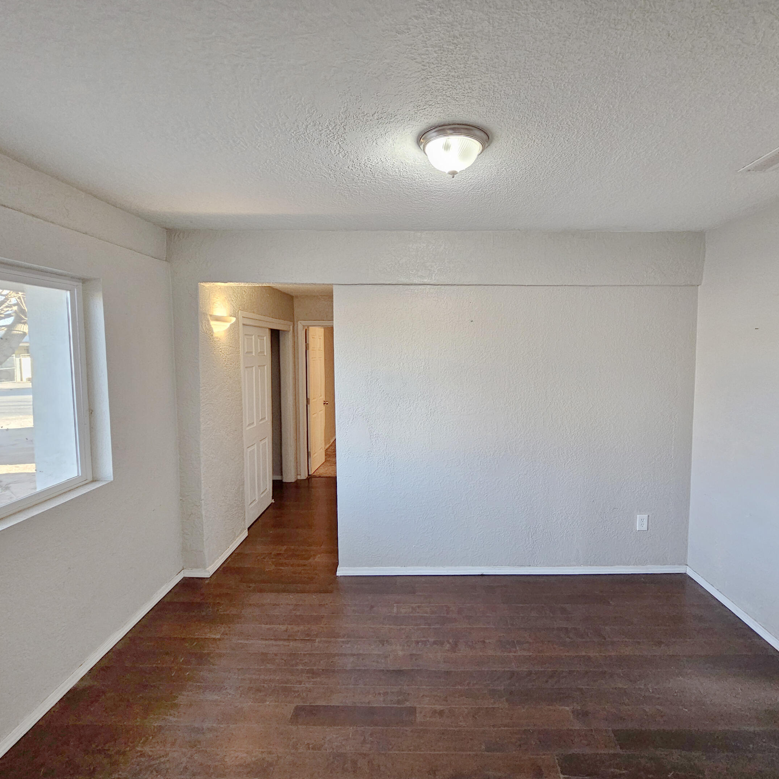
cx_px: 421
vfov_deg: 87.4
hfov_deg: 87.2
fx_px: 407
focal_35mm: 16
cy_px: 379
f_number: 2.2
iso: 320
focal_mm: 2.2
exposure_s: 1/40
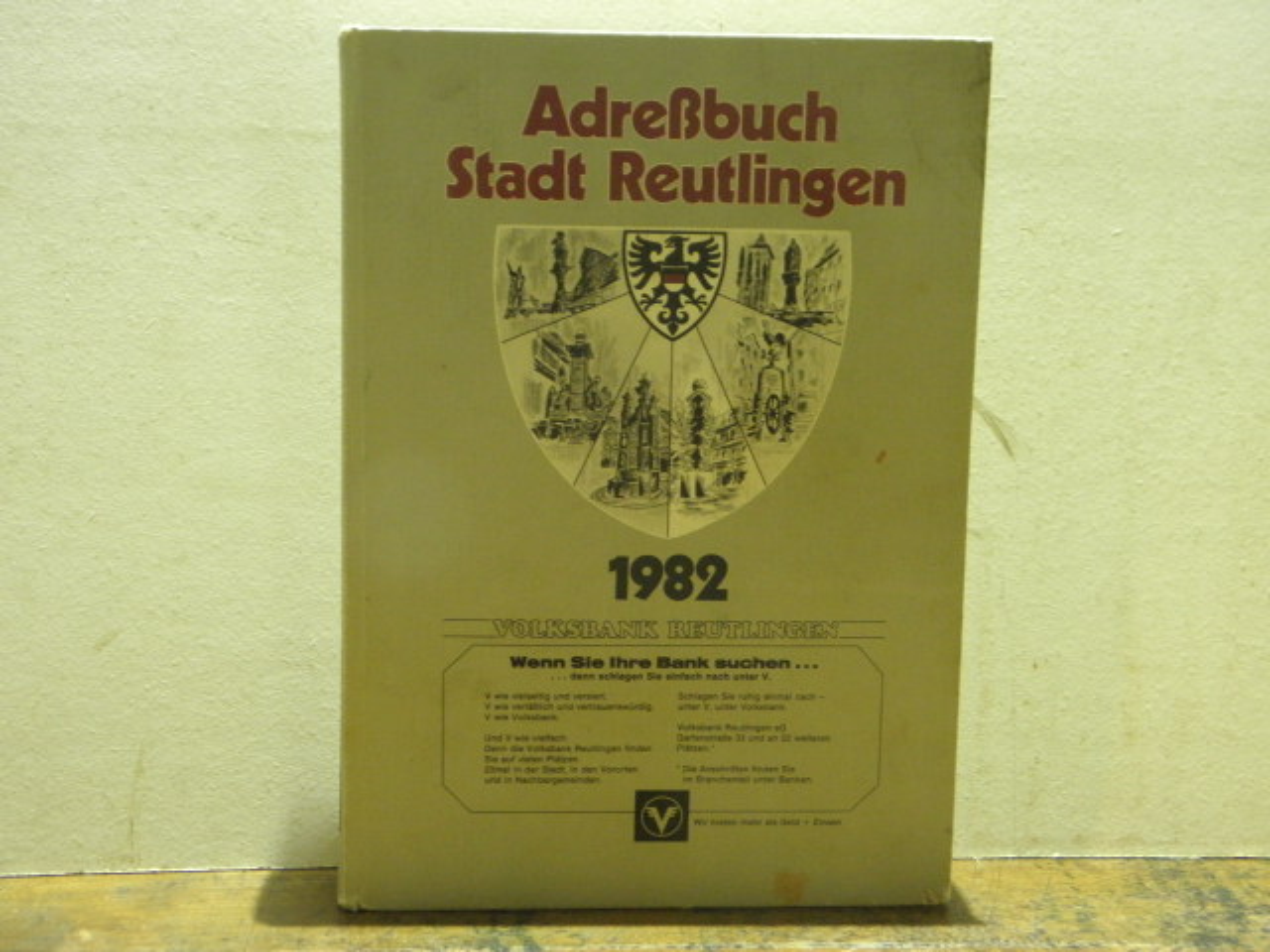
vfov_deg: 29.1
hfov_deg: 38.2
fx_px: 1834
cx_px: 635
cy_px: 476
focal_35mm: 50
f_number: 4
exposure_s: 1/3
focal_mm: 9.1
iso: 400
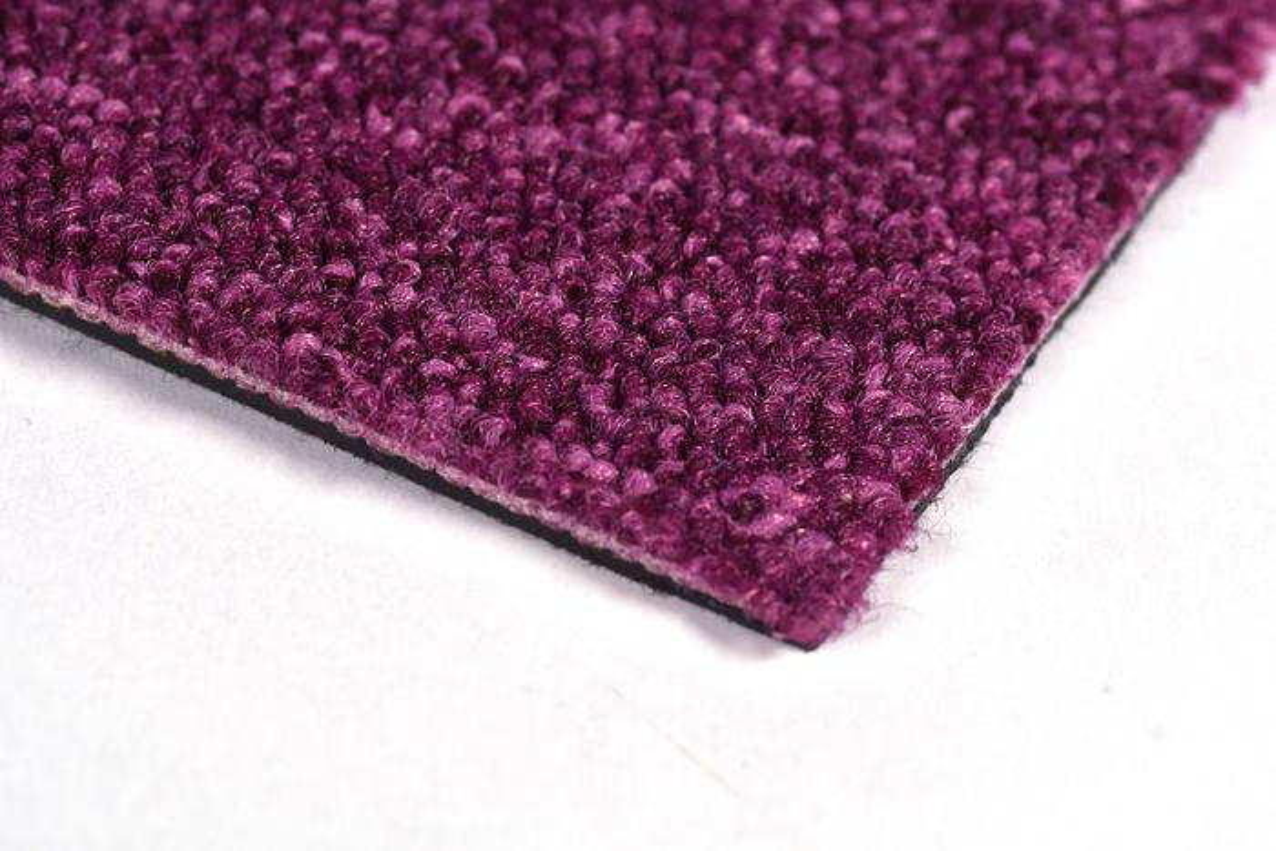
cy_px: 426
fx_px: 5583
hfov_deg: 13.0
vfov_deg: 8.7
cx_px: 638
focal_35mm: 158
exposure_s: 1/100
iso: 320
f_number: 11
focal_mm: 105
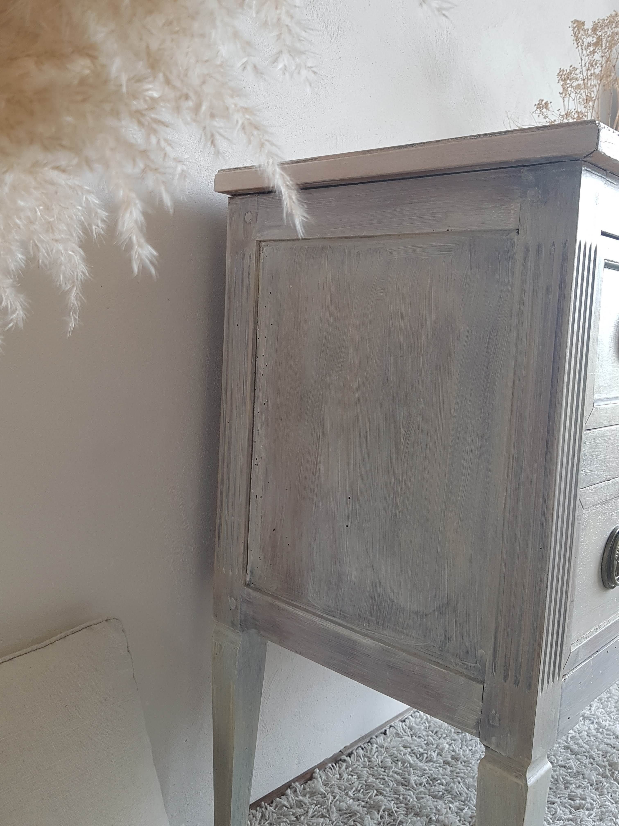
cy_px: 413
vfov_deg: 67.3
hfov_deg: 53.1
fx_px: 620
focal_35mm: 26
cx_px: 310
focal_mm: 4.2
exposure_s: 1/60
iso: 80
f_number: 1.7
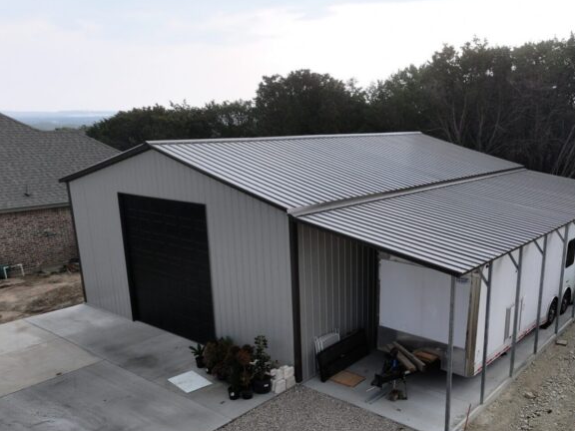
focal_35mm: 32
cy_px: 280
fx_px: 532
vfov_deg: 43.7
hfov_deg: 56.0
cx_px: 366
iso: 400
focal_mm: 12.29
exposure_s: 1/400
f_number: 2.8
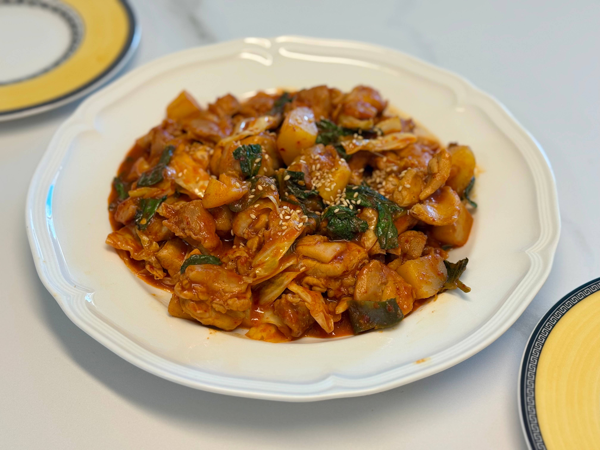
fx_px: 832
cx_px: 300
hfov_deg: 39.7
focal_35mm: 48
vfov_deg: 30.3
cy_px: 225
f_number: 1.78
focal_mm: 6.76
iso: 50
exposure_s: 1/60
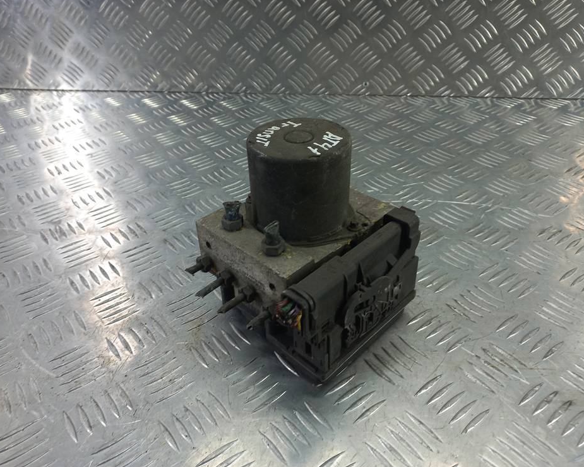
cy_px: 230
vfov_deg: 53.2
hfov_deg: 64.1
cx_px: 287
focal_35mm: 27
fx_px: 467
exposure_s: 1/50
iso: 50
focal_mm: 4.6
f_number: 1.8
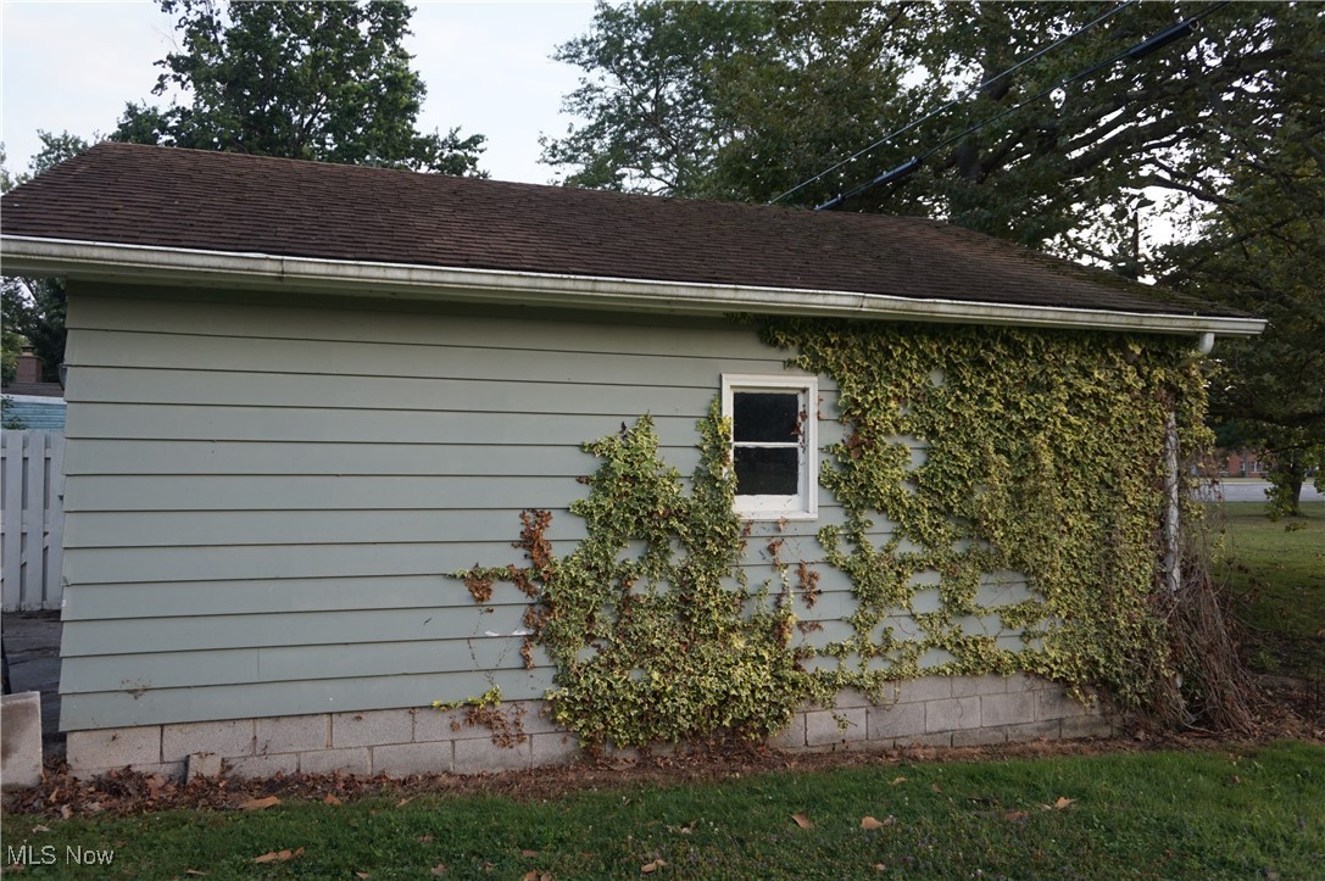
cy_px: 440
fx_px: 993
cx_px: 662
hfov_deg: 67.4
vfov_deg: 47.9
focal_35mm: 27
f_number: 4
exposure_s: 1/160
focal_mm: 18
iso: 250
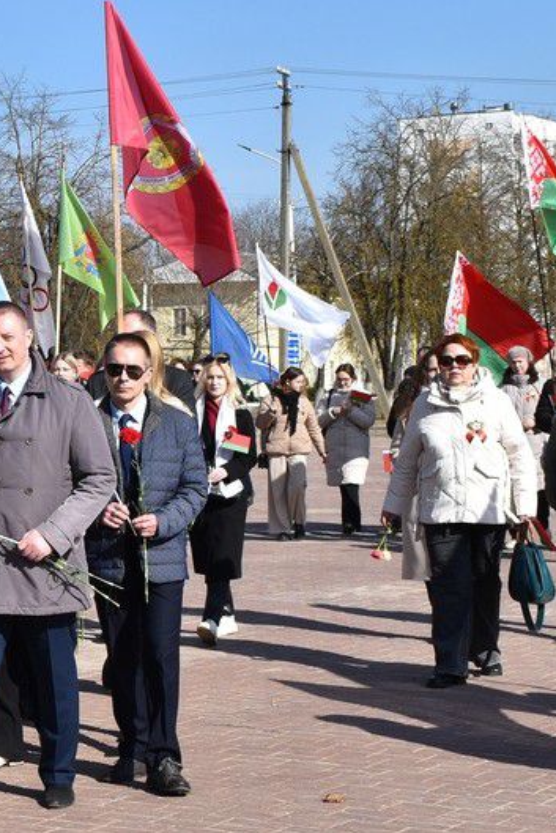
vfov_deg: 30.6
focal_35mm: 66
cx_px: 68
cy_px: 416
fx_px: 1522
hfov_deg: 20.3
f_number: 11
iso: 200
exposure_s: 1/500
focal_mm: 29
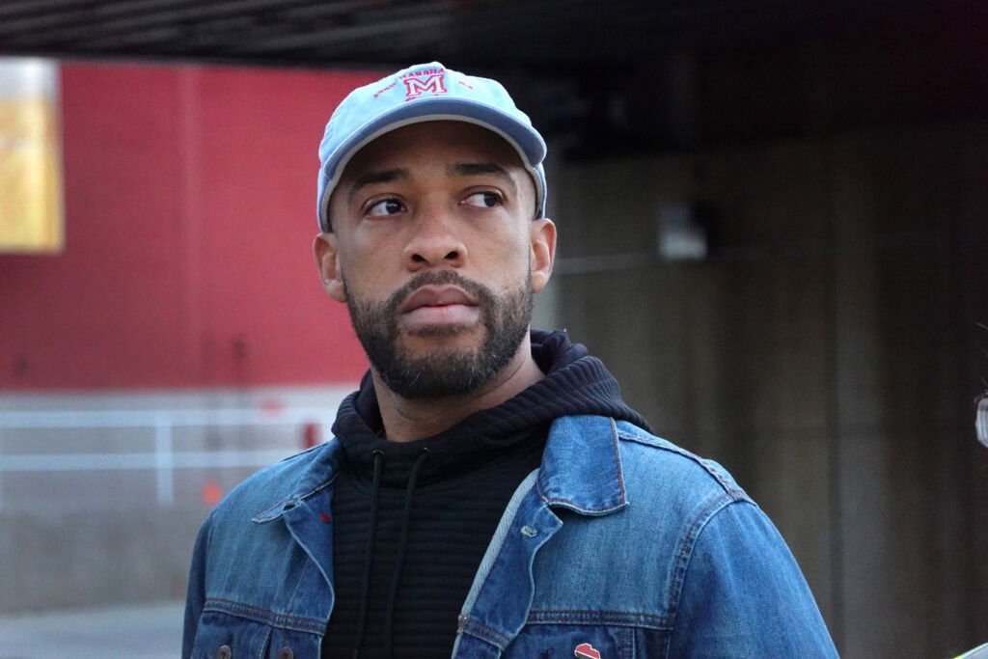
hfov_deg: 10.3
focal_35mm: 200
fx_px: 5489
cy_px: 330
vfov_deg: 6.9
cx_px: 494
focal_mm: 72
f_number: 4.5
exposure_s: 1/100
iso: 2500
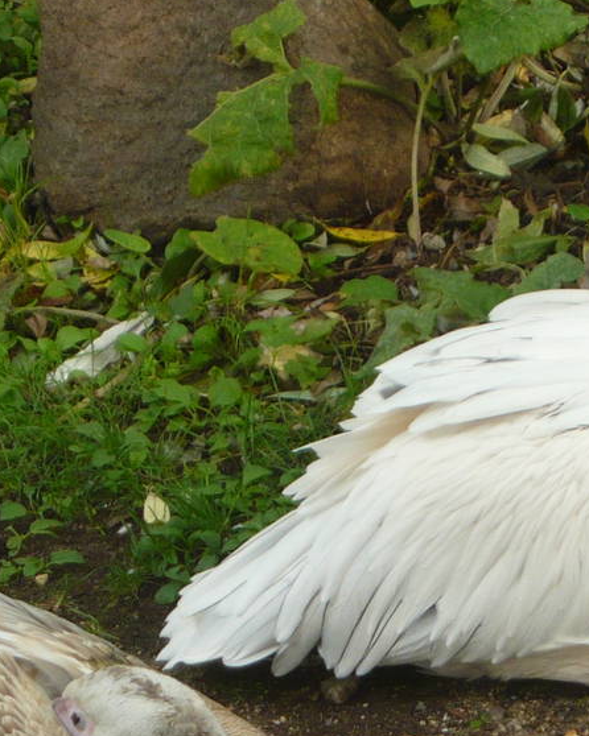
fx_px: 6105
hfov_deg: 5.5
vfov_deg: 6.9
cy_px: 732
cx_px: 564
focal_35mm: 280
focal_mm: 16.5
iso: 125
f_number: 5.1
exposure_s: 1/60
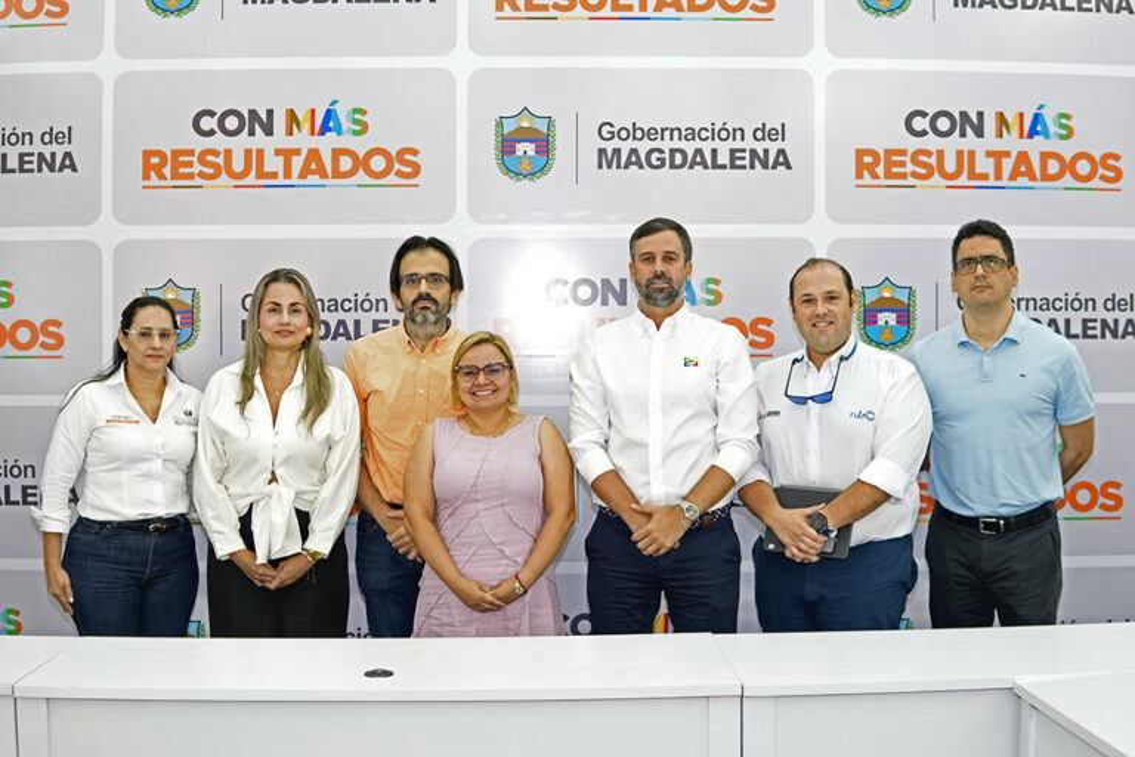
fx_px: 1419
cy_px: 378
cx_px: 568
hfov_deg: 43.6
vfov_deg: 29.9
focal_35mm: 45
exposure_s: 1/100
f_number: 2.2
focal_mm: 30
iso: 640
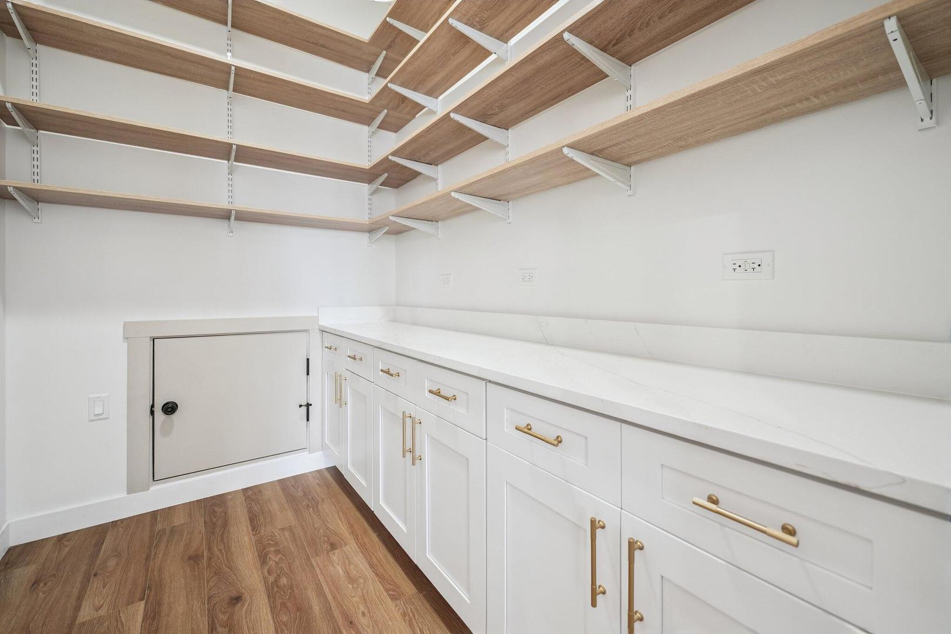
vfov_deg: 81.2
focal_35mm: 14
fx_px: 370
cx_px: 476
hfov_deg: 104.3
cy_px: 317
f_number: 3.5
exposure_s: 1/50
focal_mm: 14
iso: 400
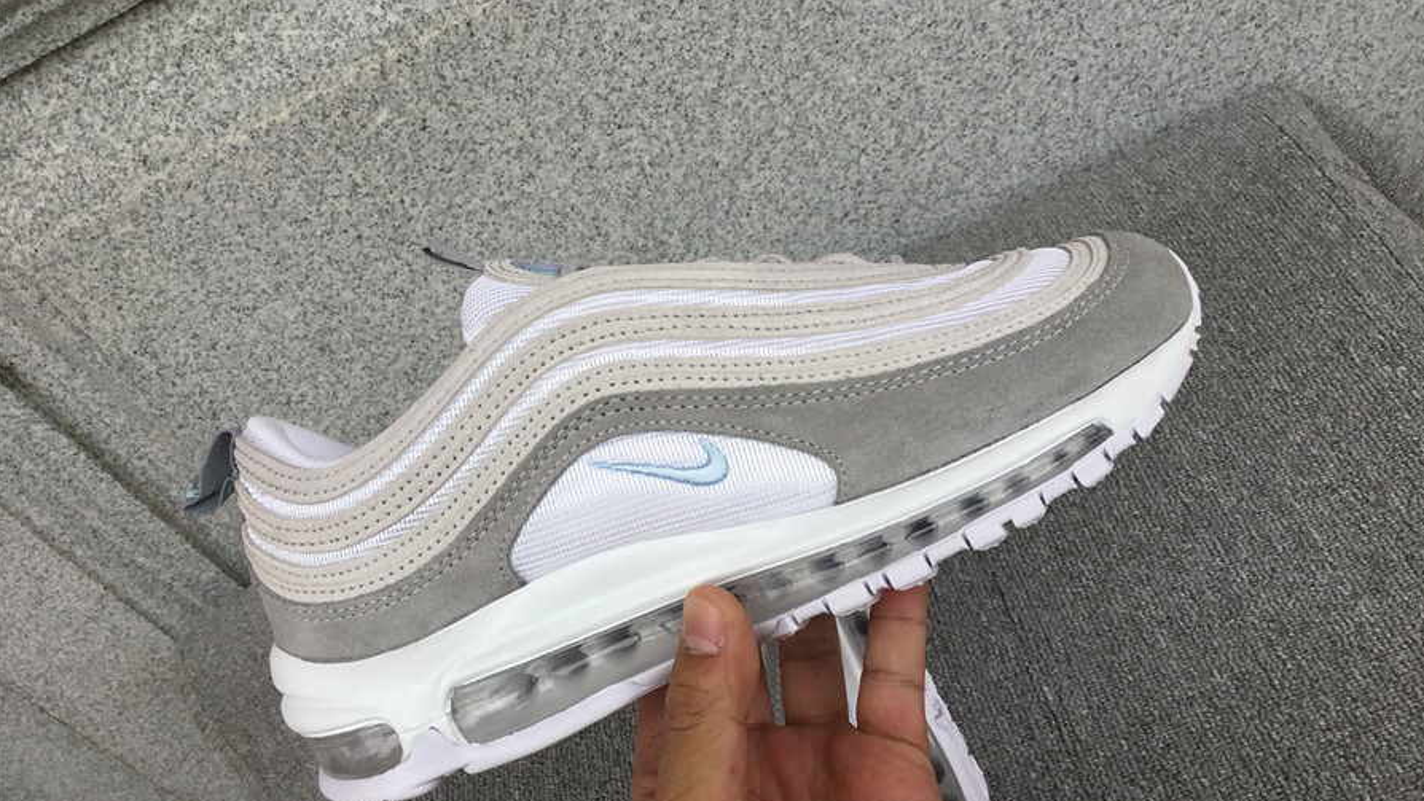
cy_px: 407
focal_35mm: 34
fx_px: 1284
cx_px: 712
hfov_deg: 58.0
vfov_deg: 34.7
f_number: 2.4
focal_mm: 3.3
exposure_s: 1/227
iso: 25
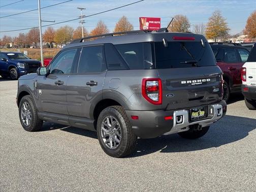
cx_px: 128
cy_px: 96
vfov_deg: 30.3
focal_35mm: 48
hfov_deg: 39.7
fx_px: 355
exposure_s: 1/2833
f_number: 1.78
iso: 64
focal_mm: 6.76
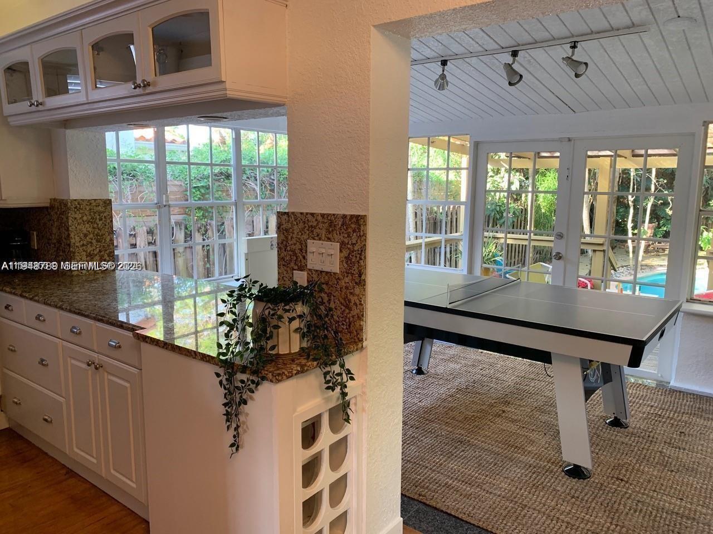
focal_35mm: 26
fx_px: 536
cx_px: 356
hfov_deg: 67.3
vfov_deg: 53.1
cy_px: 267
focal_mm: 4.25
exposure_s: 1/60
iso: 125
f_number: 1.8
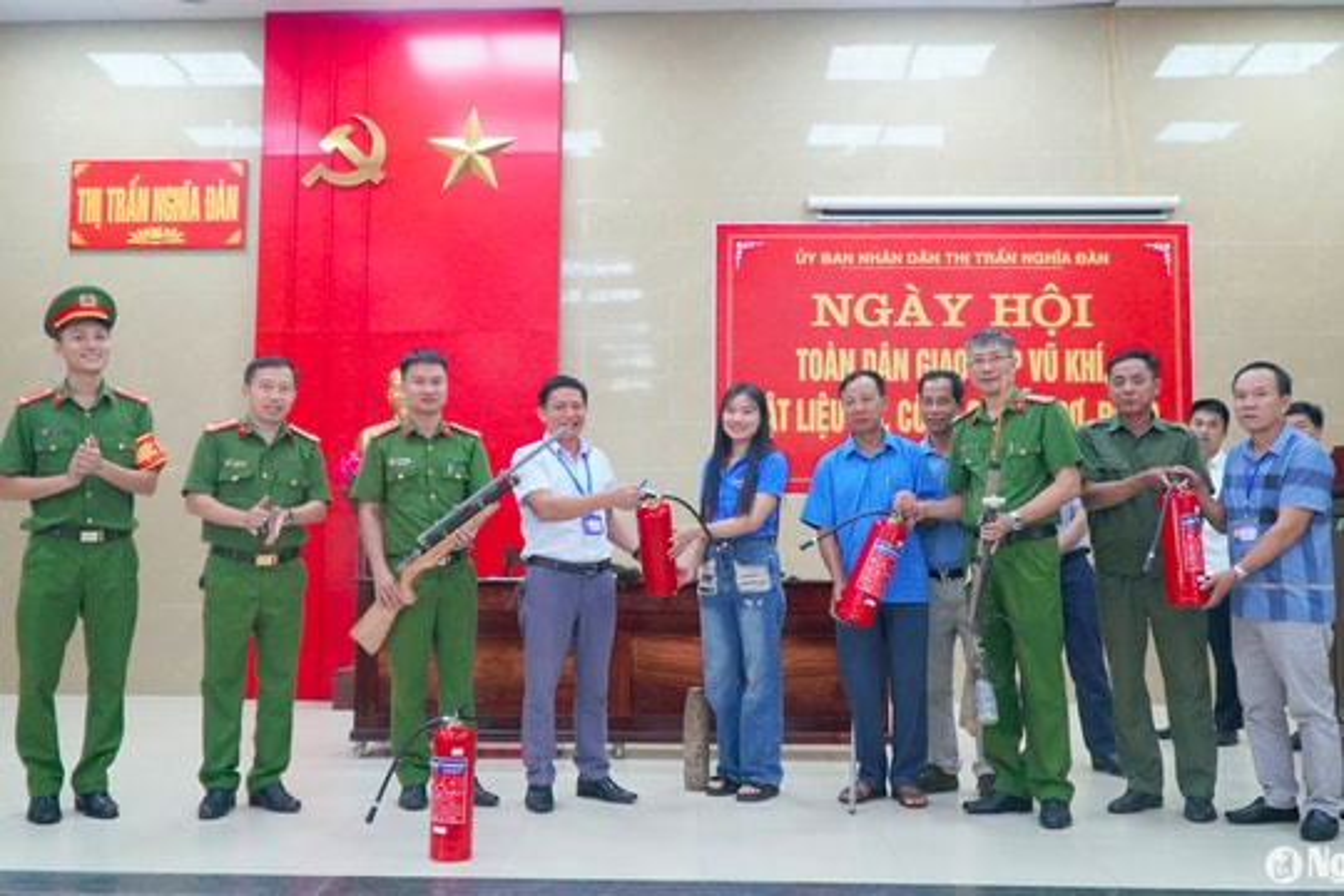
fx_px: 1008
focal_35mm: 27
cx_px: 672
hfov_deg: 67.4
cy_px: 448
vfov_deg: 47.9
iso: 2000
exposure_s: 1/161
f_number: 4
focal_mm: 18
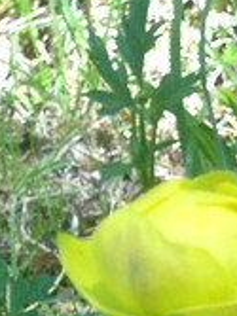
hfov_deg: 5.2
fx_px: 2450
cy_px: 1186
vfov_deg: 6.3
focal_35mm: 268
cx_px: 738
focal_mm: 4.28
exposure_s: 1/120
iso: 50
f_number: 2.4
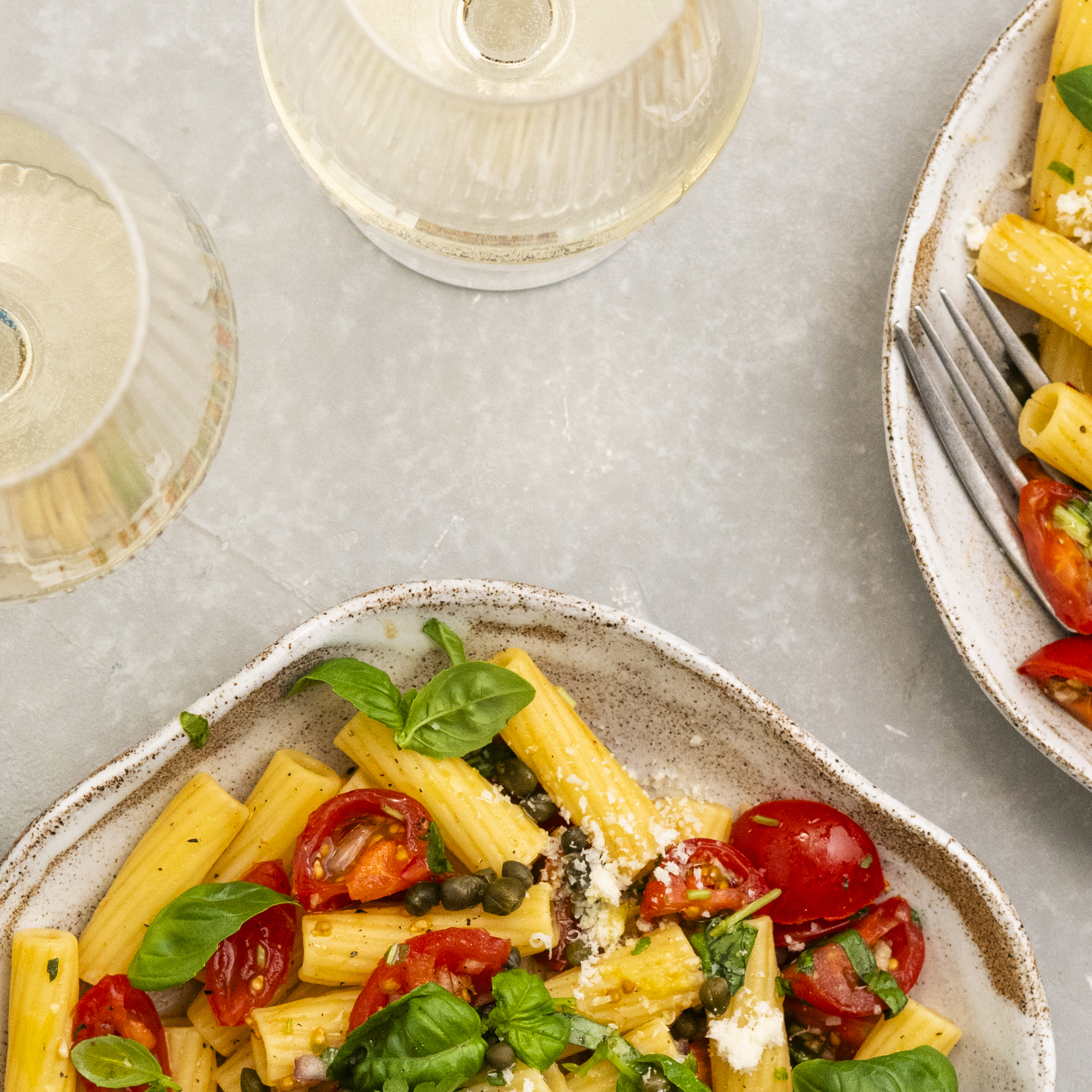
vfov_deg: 11.5
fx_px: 5425
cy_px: 769
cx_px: 355
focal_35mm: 152
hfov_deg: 11.5
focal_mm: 50
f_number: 5.6
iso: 800
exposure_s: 1/60
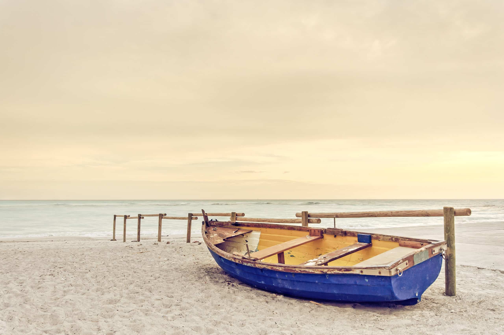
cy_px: 168
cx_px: 252
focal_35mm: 30
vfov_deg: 43.5
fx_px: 420
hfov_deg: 62.0
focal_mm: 20
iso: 200
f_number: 5.6
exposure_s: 1/250
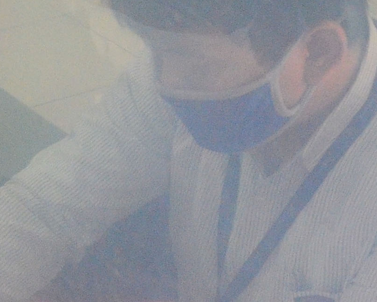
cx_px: -78
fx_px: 1528
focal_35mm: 137
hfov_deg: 13.7
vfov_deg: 11.2
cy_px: 56
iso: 800
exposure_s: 1/45
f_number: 4.8
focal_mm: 16
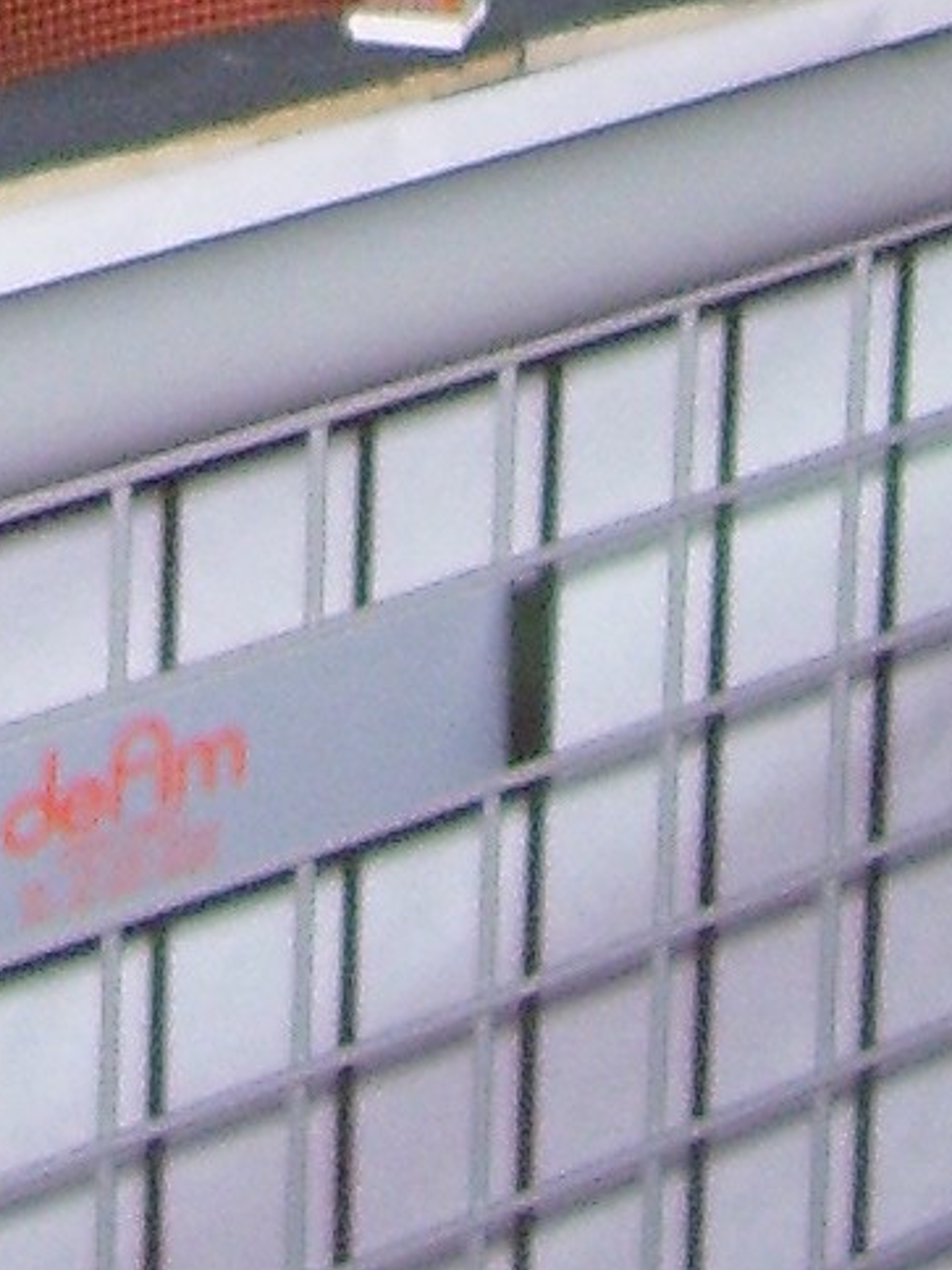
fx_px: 6637
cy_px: -2002
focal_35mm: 181
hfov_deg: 8.1
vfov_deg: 9.5
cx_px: -357
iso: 80
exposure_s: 1/60
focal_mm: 5.6
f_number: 2.7
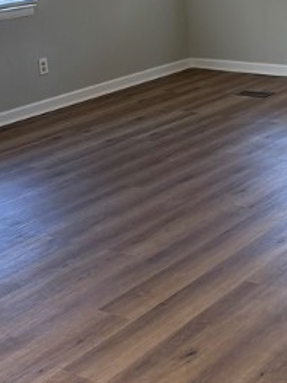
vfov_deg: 26.7
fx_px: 774
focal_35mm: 70
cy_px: 31
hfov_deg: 19.5
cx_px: 366
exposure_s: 1/136
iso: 200
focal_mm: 6.76
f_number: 1.78
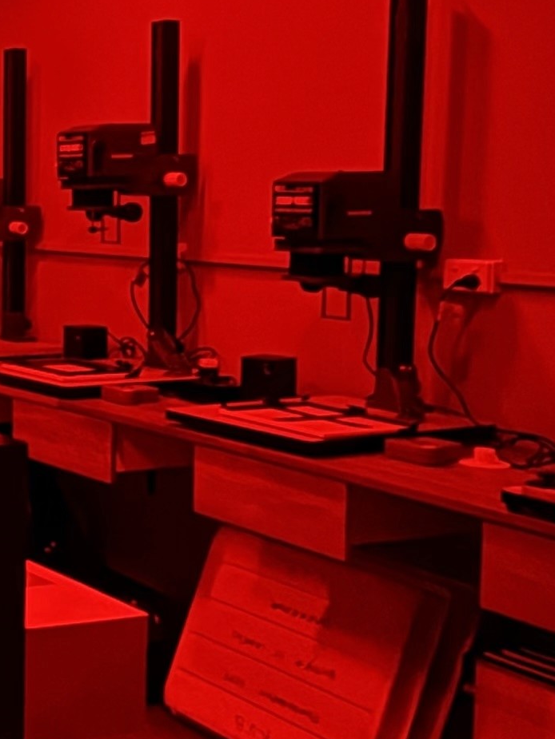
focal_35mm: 61
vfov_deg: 31.5
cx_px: -432
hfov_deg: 18.8
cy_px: 272
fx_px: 1304
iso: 1250
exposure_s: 1/4
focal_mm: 2.22
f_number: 2.2
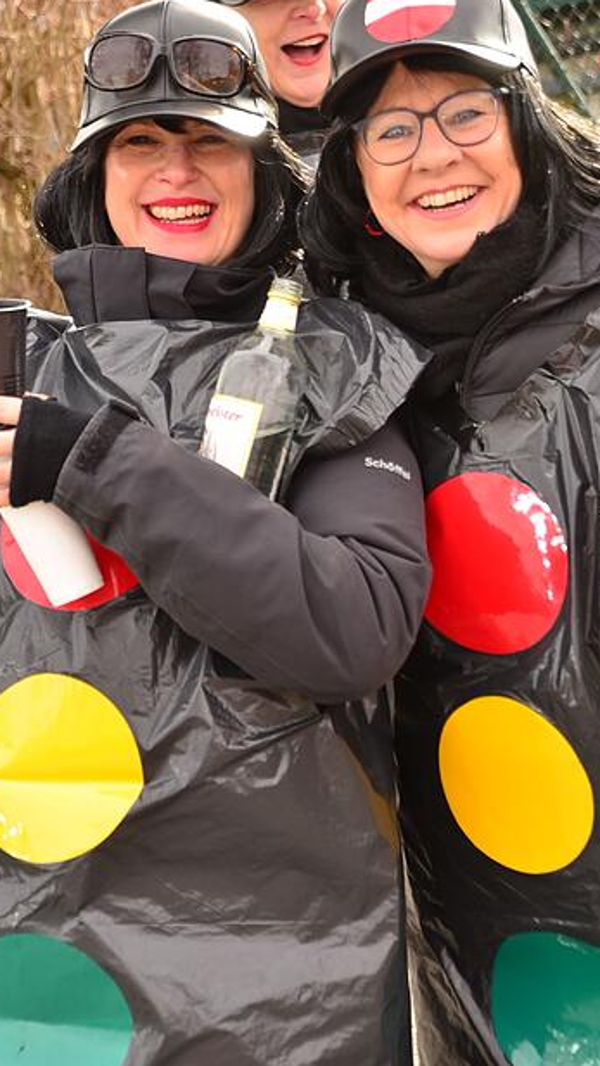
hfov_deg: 12.0
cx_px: 305
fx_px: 2846
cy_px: 530
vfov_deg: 21.2
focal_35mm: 101
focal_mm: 55
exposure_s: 1/160
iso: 400
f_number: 5.6
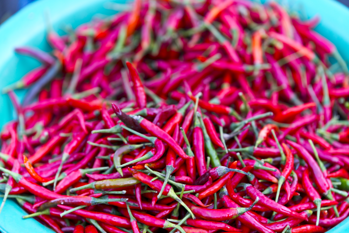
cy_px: 116
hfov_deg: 10.3
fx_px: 1939
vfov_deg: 6.9
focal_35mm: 200
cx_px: 174
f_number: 3.5
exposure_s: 1/200
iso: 100
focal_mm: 200
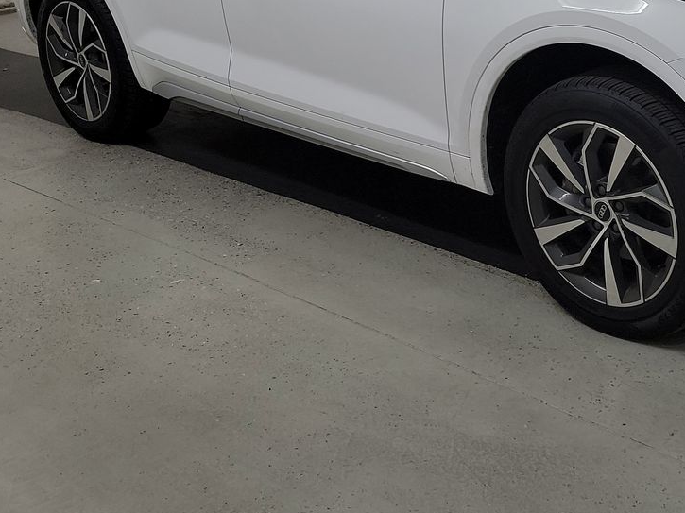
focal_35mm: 53
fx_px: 1048
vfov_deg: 26.0
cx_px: 615
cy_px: -9
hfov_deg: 34.2
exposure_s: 1/59
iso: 124
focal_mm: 6.7
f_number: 1.8
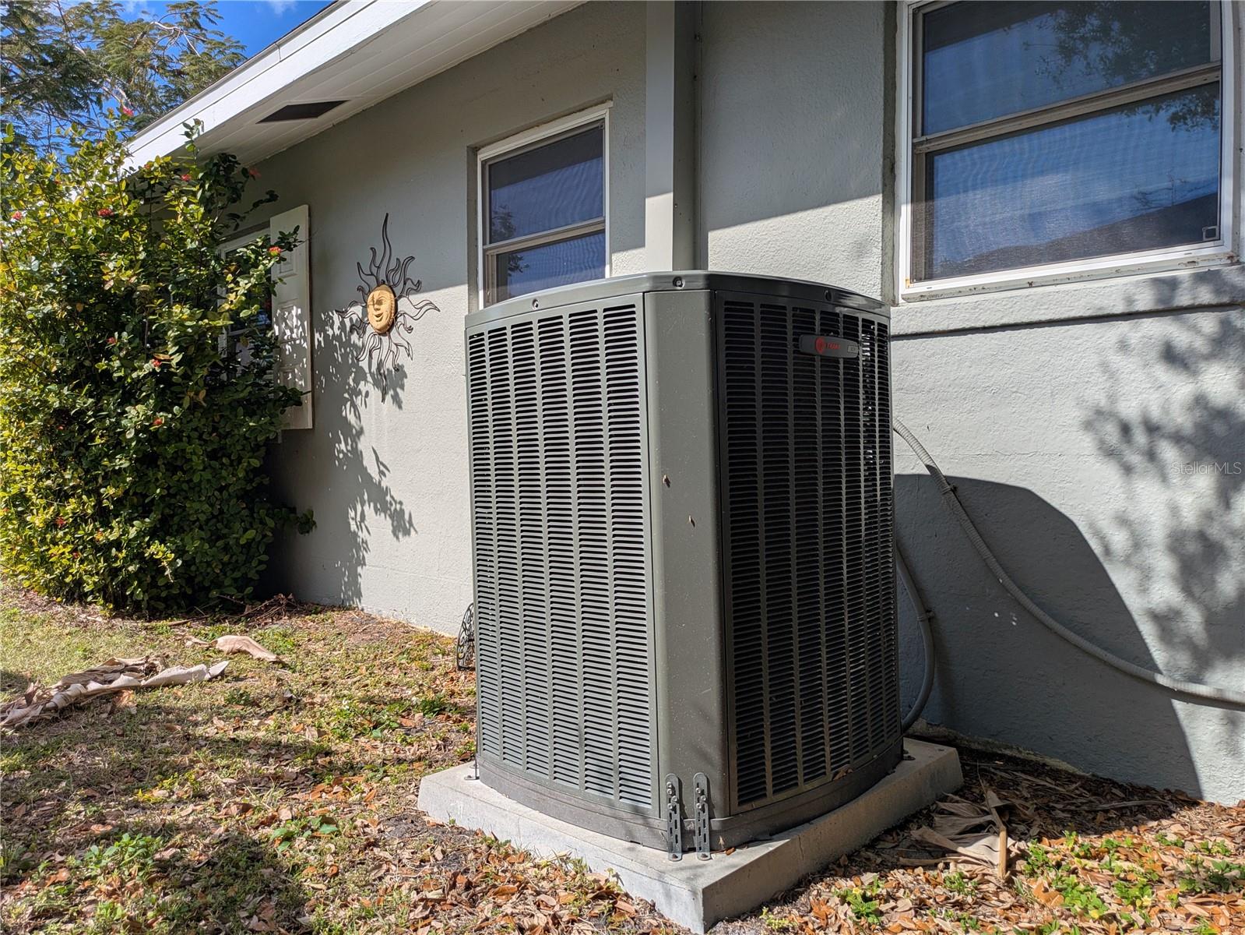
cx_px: 622
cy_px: 468
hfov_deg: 69.4
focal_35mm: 25
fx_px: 899
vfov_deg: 54.9
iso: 45
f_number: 1.89
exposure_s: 1/2155
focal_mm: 5.43
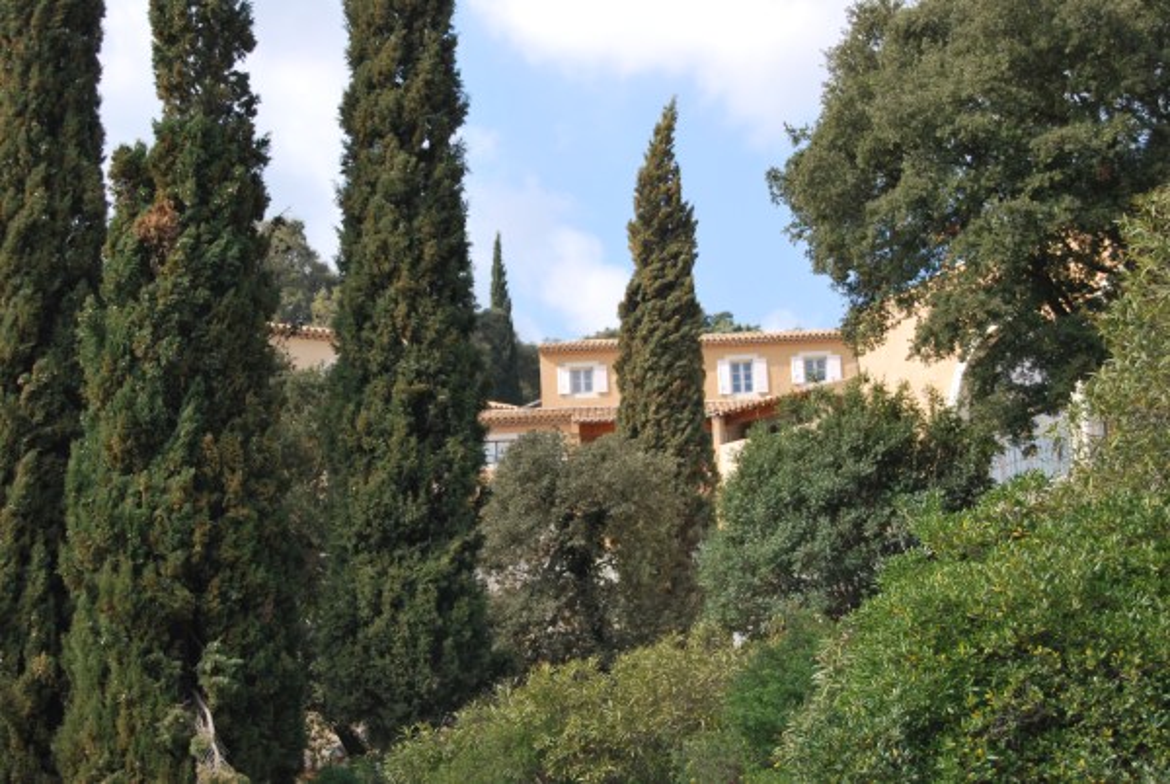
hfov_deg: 28.0
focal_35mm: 72
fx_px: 2343
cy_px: 392
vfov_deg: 19.0
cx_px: 585
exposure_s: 1/200
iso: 100
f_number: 6.3
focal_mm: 48
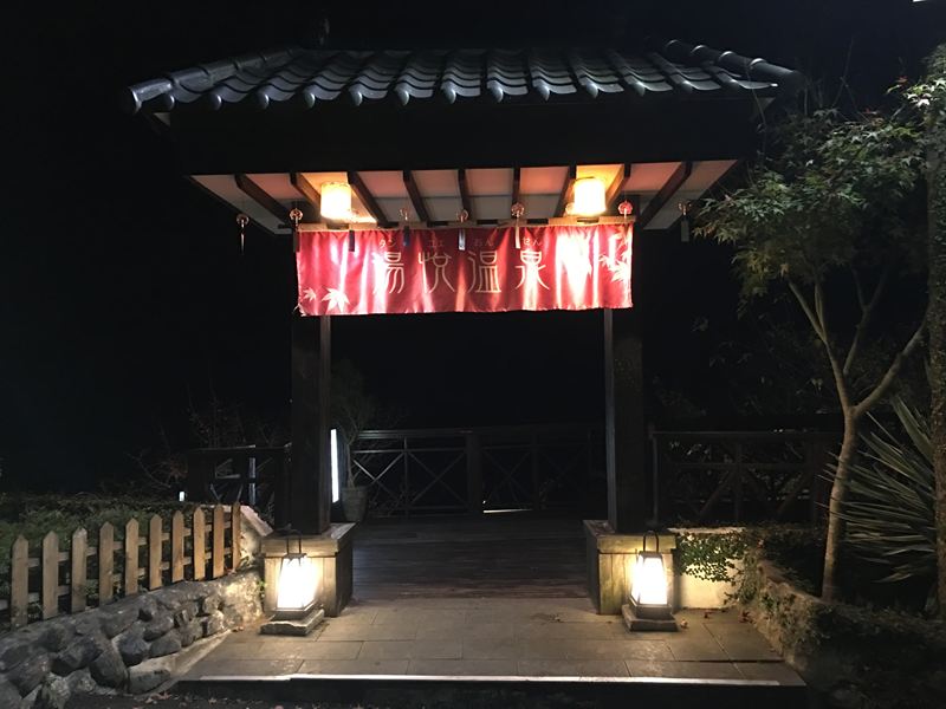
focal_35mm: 29
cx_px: 473
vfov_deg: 48.2
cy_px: 354
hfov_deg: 61.7
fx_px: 793
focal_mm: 4.15
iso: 80
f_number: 2.2
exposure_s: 1/4
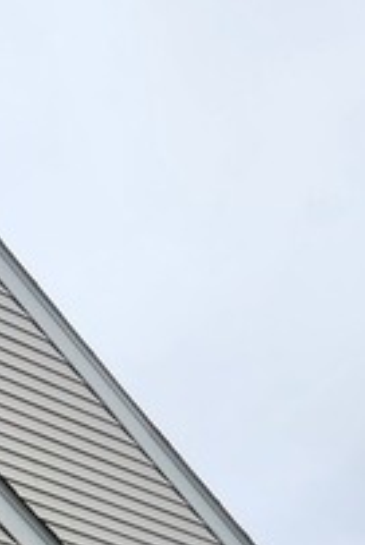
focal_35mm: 127
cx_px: -486
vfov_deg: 13.9
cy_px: 1055
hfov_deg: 9.7
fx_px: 1925
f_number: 1.8
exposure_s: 1/257
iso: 20
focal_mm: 5.4
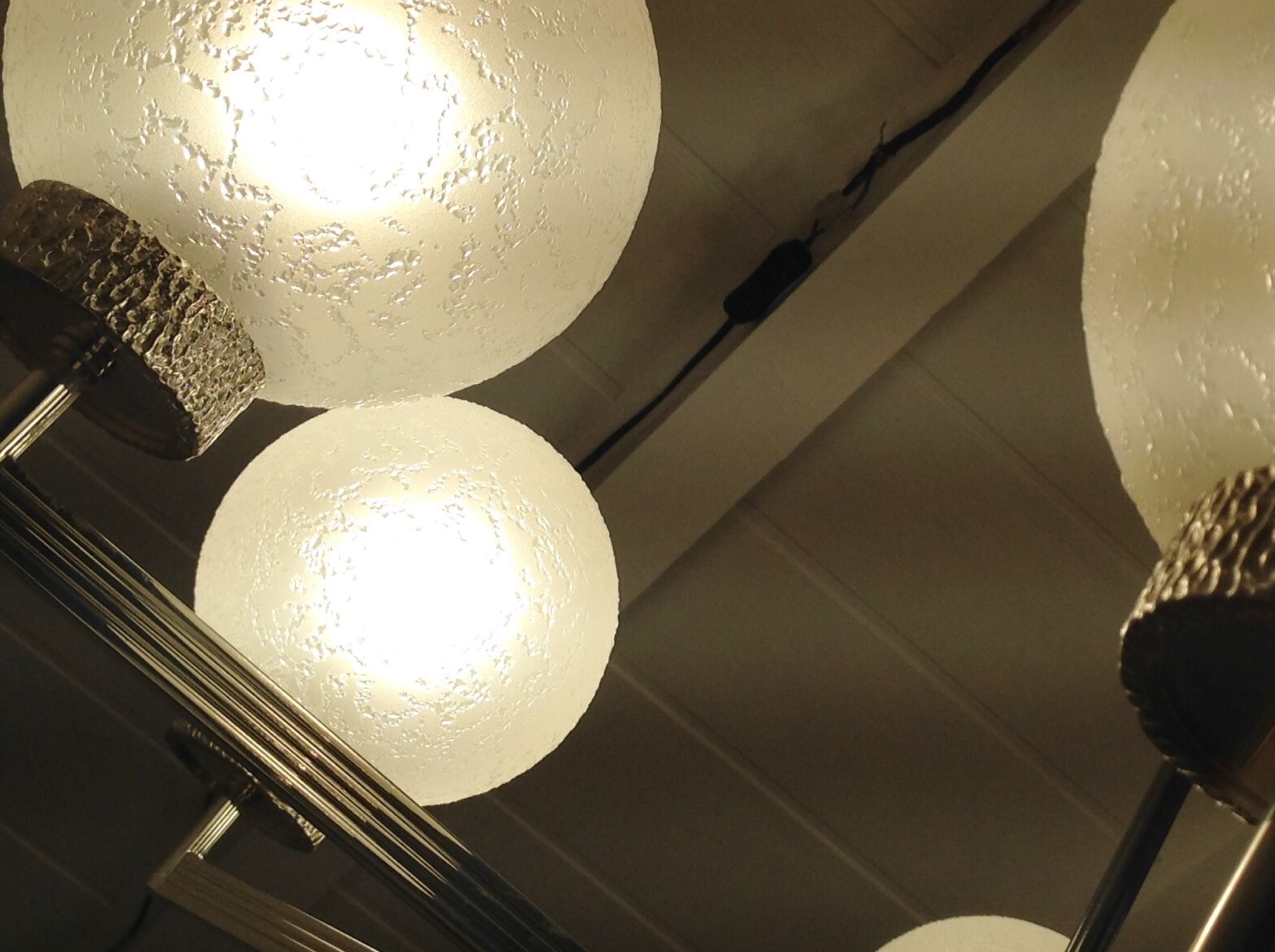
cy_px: 461
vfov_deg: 25.2
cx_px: 795
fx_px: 2133
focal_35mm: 58
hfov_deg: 33.1
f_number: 2.4
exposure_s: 1/291
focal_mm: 4.28
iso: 50
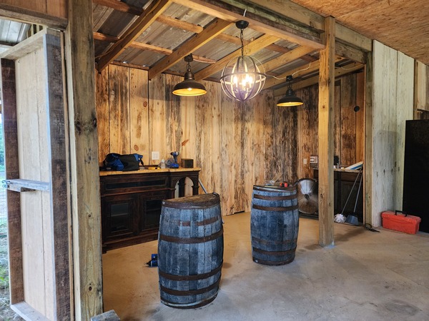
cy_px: 160
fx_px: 285
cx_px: 214
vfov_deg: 58.9
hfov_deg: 73.9
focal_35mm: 23
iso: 640
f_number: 1.8
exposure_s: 1/120
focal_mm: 6.4
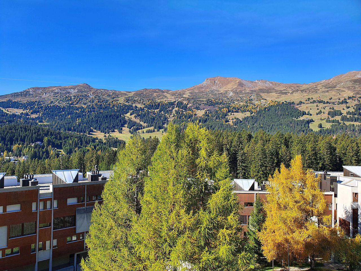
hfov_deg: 67.3
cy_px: 136
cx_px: 180
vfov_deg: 53.1
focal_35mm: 26
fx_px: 271
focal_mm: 4.32
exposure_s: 1/686
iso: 50
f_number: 2.4
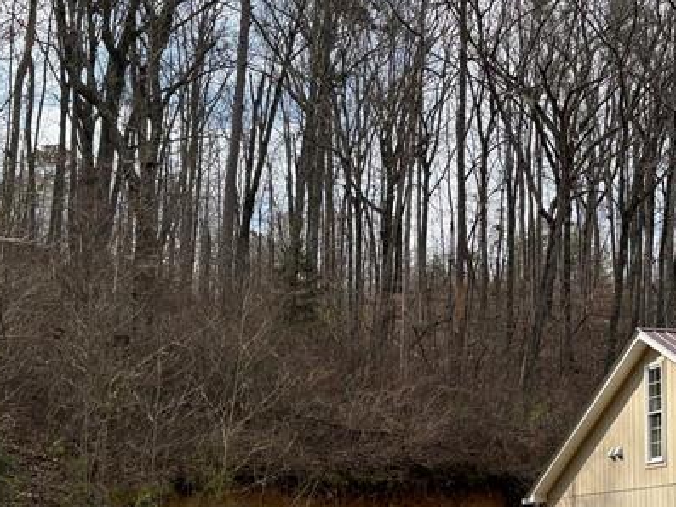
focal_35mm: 67
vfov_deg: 21.7
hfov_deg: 28.8
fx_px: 1309
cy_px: 402
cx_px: 441
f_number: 1.6
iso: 50
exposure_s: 1/3279
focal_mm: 5.96
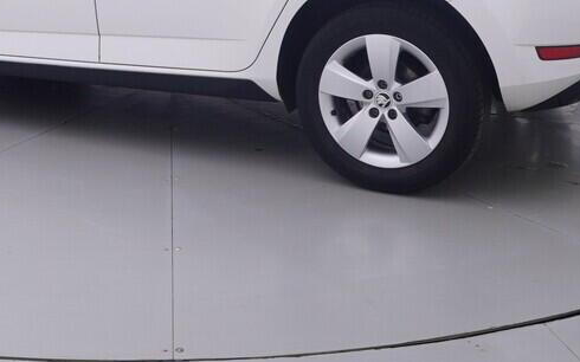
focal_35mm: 68
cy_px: -65
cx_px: 170
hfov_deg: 30.1
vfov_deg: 18.3
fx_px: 1067
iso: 200
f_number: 5
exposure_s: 1/80
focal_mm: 15
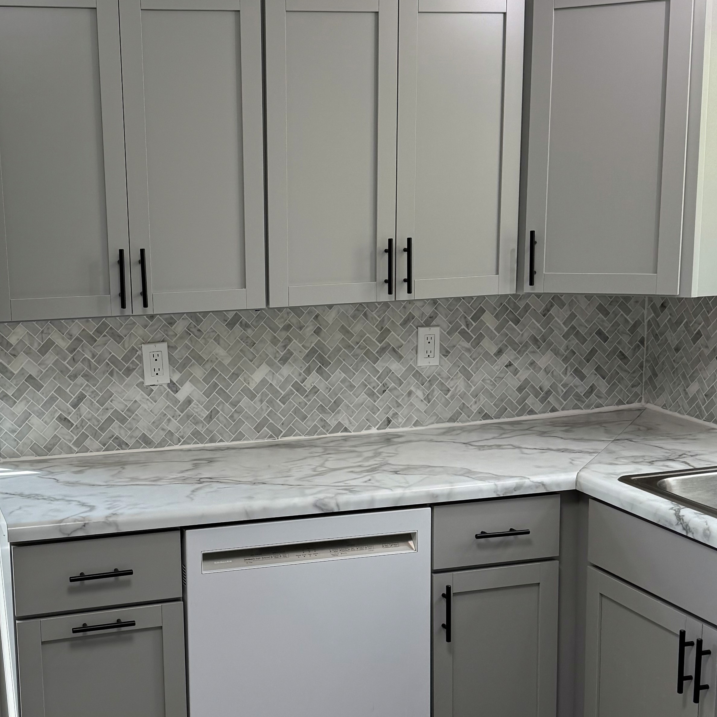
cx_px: 207
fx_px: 1195
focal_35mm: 51
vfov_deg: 33.3
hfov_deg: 32.9
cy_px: 415
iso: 64
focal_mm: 6.76
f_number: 1.78
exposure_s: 1/120
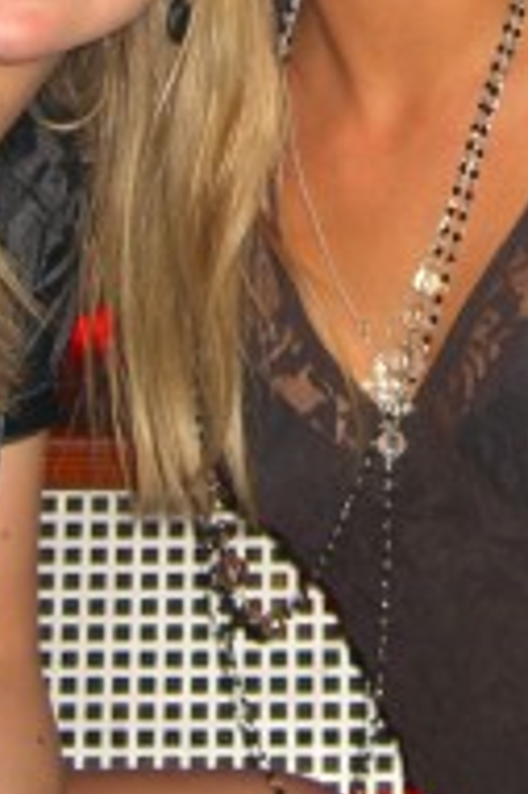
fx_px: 2733
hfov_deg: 11.0
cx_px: 453
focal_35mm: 124
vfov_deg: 16.2
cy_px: -12
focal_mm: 7.9
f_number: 2.8
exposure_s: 1/60
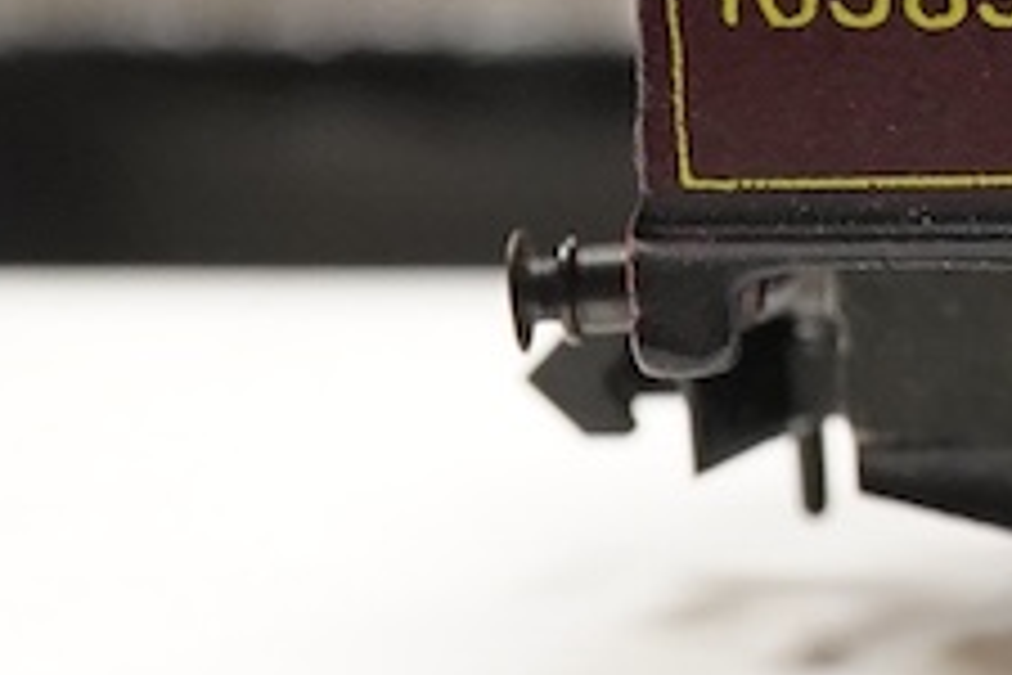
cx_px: 2373
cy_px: -184
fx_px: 6325
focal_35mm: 225
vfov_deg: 6.1
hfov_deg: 8.4
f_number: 11
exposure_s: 1/80
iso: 2500
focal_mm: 30
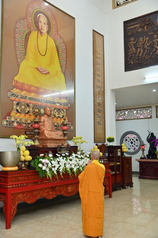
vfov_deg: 50.7
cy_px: 119
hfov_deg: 35.0
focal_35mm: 38
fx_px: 250
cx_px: 79
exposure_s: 1/100
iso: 1000
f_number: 4.5
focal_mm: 38
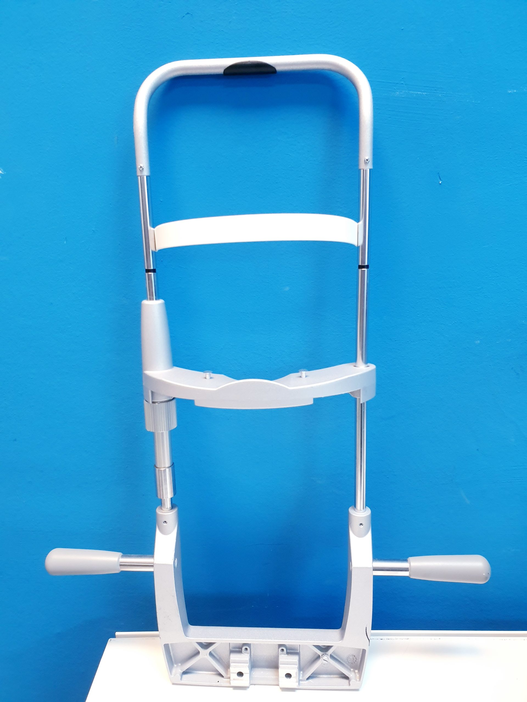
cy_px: 351
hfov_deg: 53.1
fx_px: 528
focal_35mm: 26
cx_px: 264
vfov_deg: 67.3
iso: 250
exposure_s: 1/50
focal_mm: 4.3
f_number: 2.4
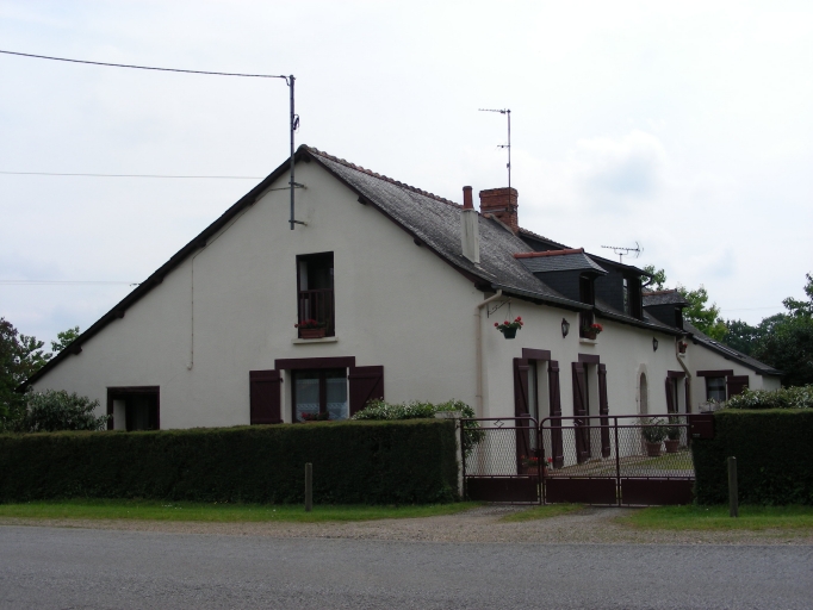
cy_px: 305
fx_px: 1034
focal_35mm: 44
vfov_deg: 32.9
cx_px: 406
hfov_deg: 42.9
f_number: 4
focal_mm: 7.4
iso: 50
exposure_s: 1/588
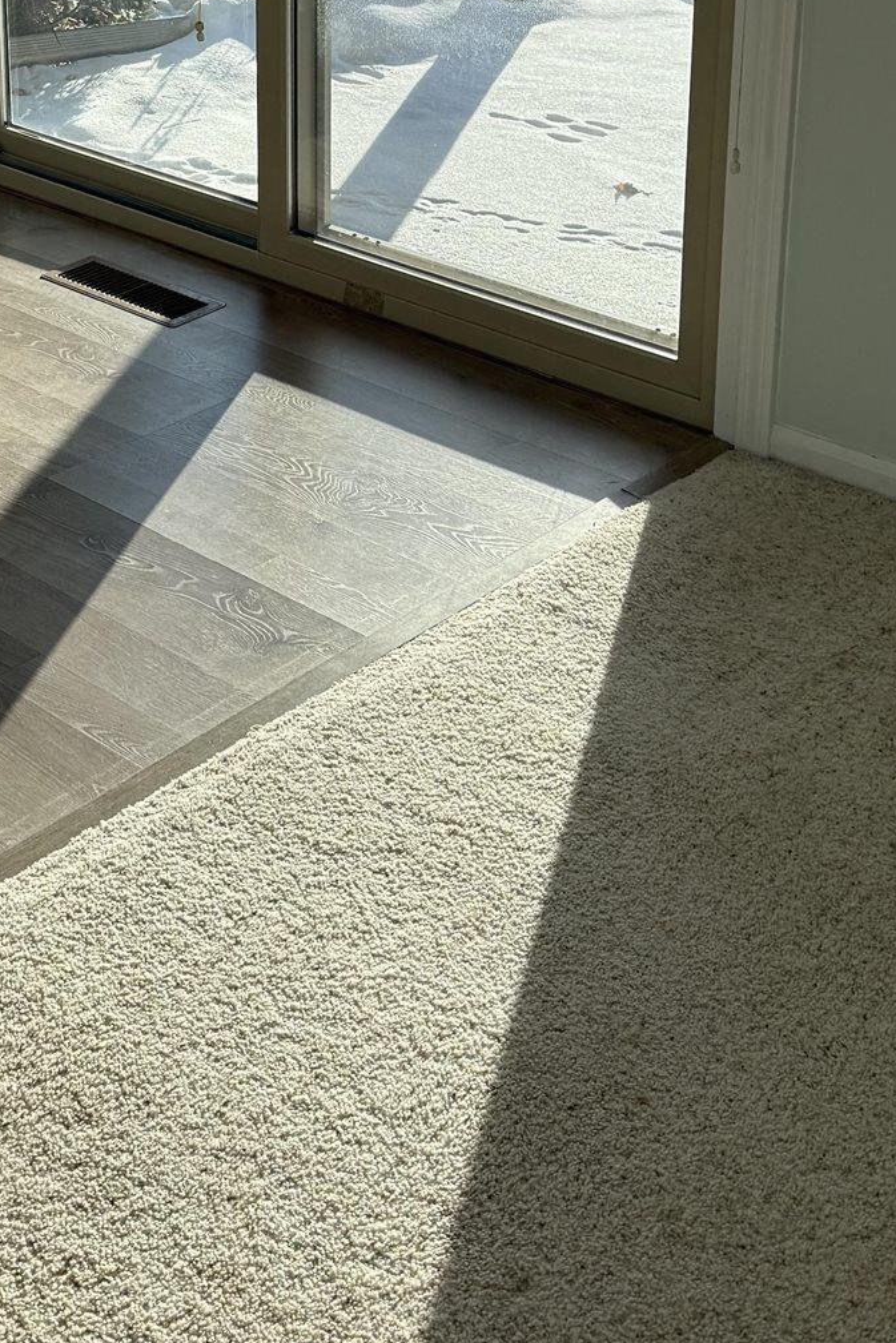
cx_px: 36
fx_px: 2127
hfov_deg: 23.0
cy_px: 27
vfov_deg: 32.5
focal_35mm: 57
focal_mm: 6.76
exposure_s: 1/2801
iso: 100
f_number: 1.78
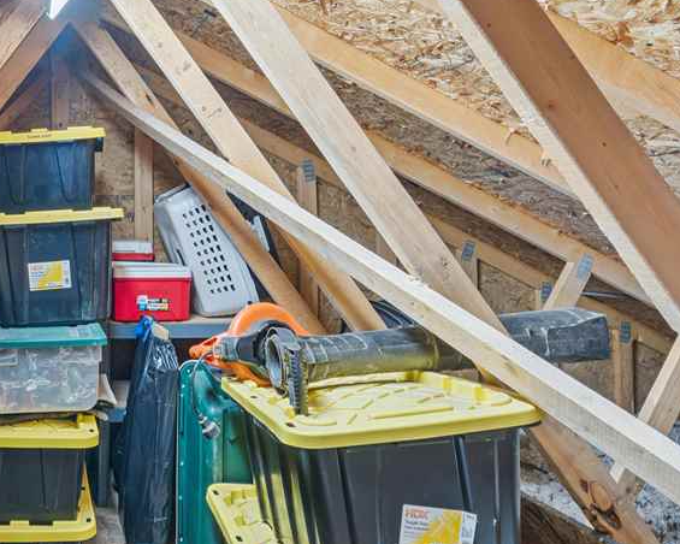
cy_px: 208
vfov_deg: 43.1
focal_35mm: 34
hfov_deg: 47.1
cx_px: 58
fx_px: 684
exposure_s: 1/2
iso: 400
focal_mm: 16
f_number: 10
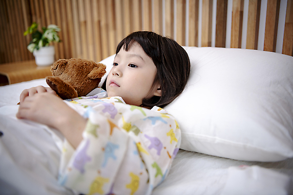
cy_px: 98
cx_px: 146
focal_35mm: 38
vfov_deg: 35.1
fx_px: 309
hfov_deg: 50.7
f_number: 2.8
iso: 400
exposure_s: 1/125
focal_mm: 38
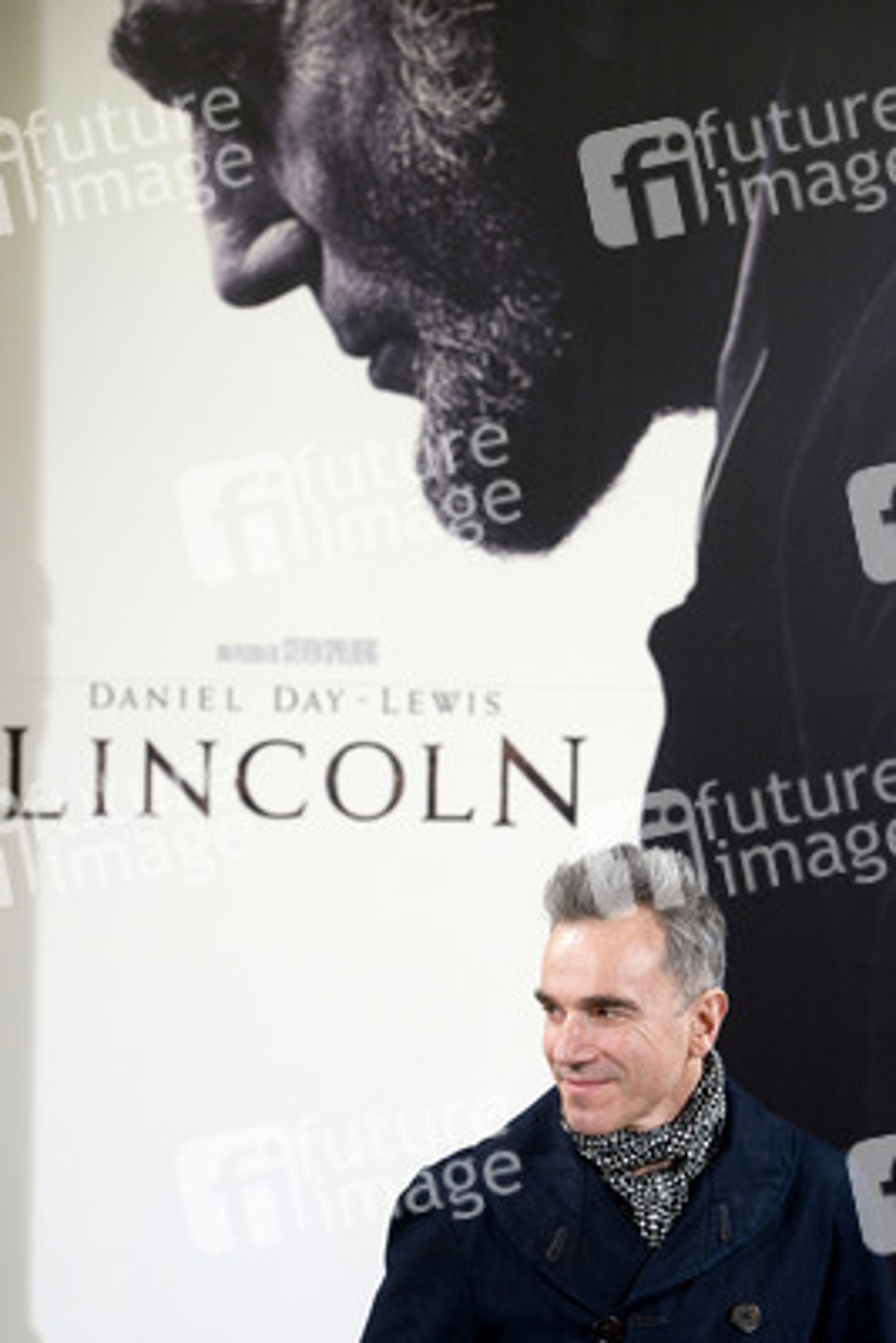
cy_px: 672
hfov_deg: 13.4
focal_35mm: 102
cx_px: 448
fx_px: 3804
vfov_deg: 20.0
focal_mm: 102
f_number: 4.5
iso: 2000
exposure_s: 1/160
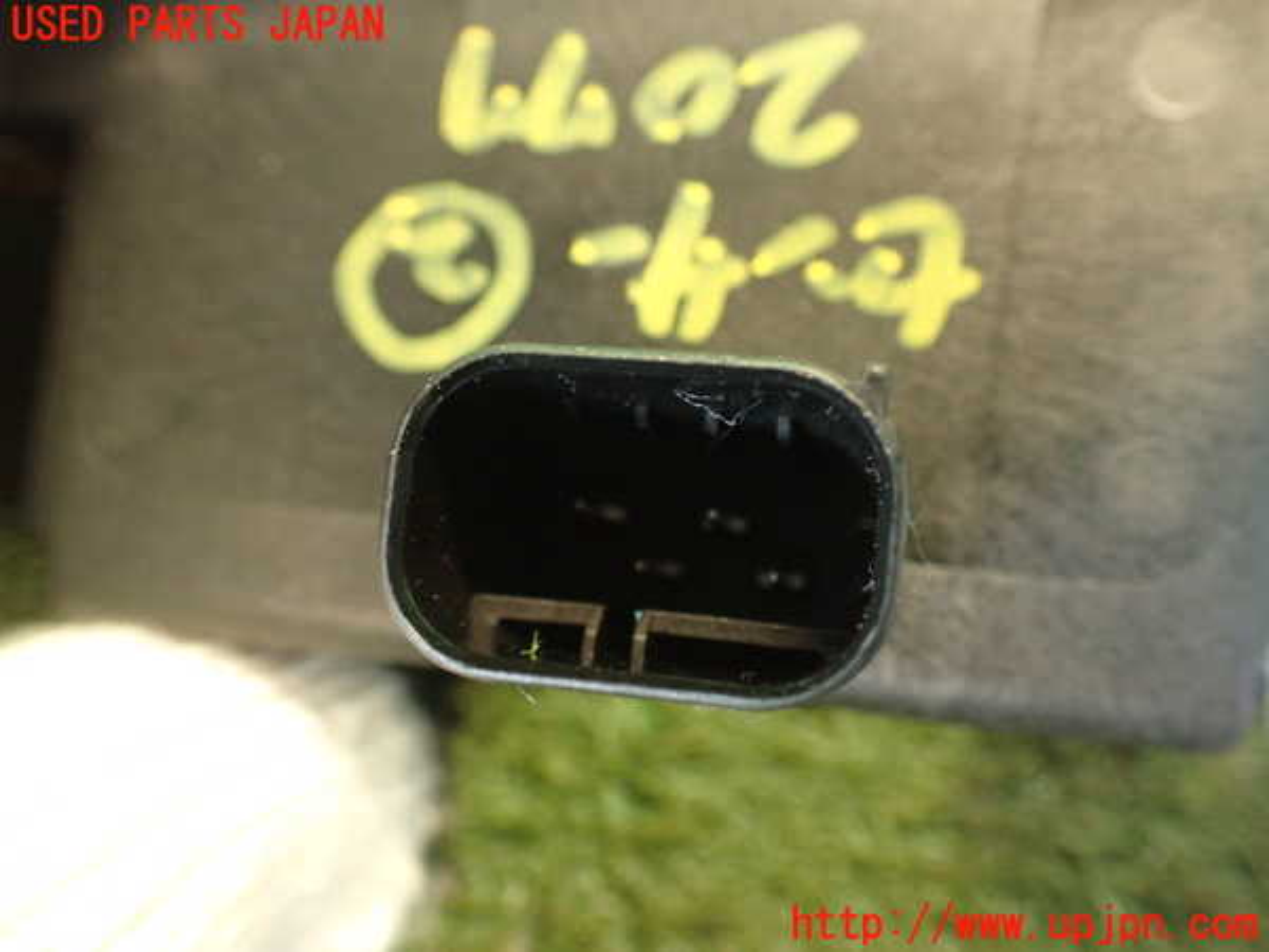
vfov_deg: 44.2
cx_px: 634
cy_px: 476
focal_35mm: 32
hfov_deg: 56.8
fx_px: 1173
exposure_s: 1/25
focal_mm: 5.79
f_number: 2.4
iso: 800
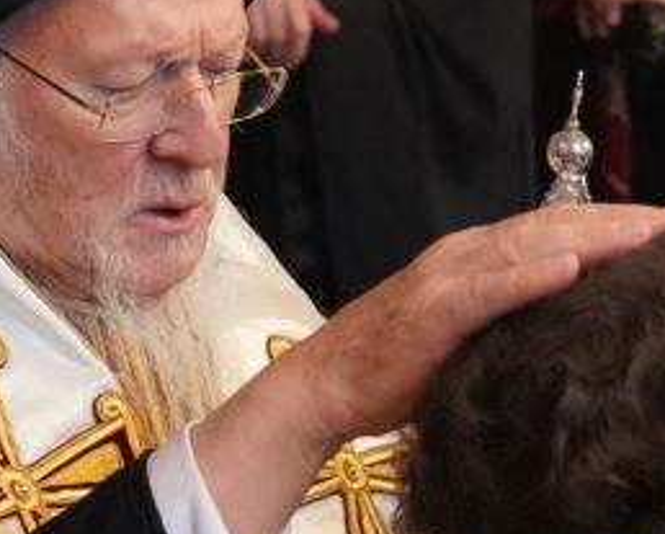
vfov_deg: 11.5
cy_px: 249
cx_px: 570
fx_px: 2640
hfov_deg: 14.2
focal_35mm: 134
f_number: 4
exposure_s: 1/160
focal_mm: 36
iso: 8000
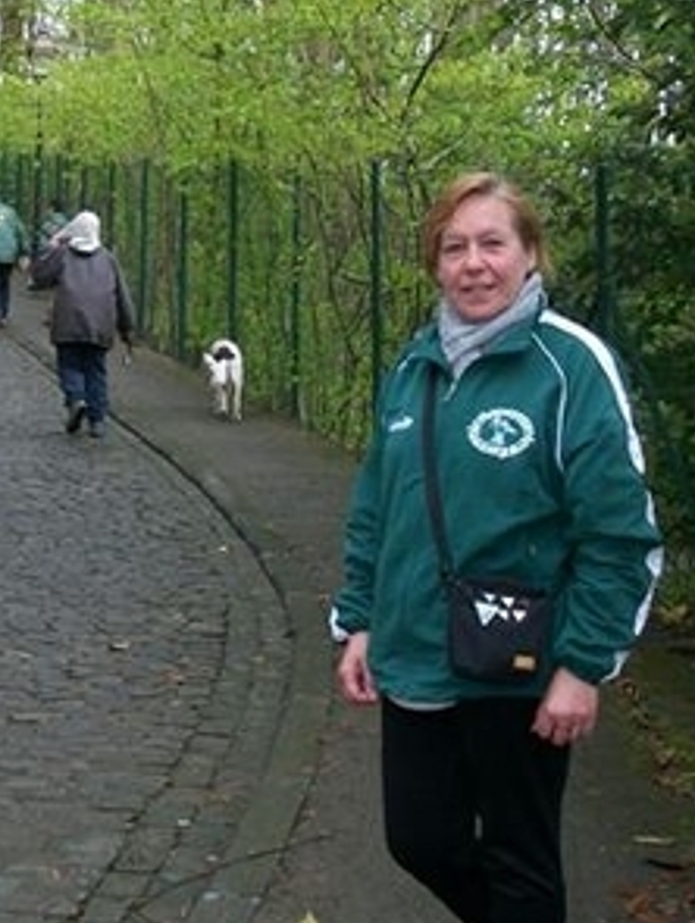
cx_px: 85
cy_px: 400
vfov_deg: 29.8
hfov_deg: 22.2
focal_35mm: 65
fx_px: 1736
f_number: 2.9
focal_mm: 5.7
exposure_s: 1/125
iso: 80
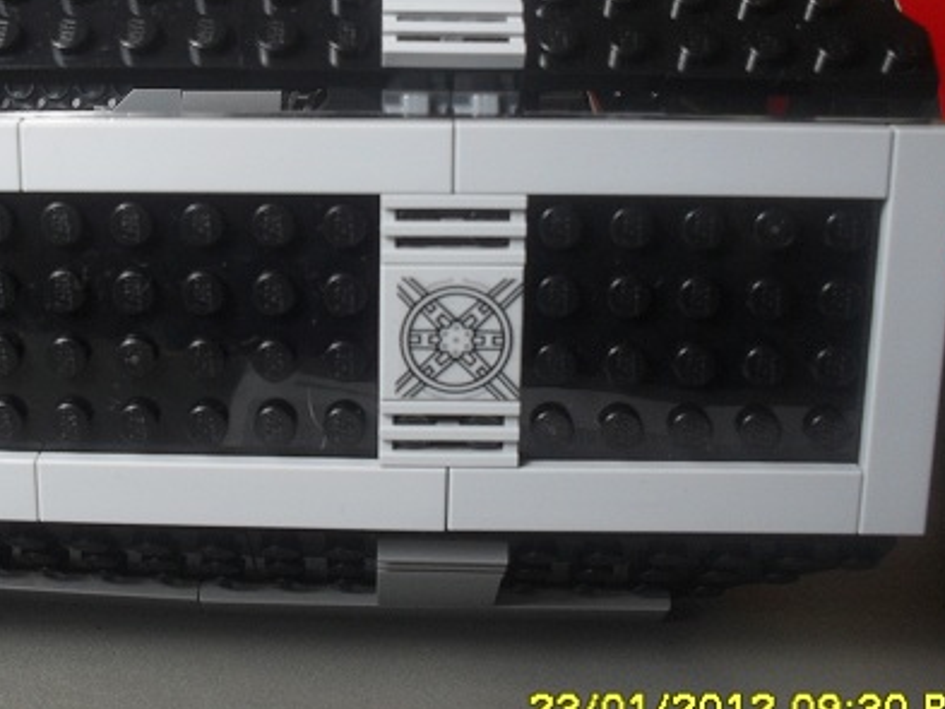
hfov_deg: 33.3
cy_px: 243
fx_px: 1557
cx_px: 284
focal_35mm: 57
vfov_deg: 25.6
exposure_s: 1/45
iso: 100
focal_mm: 6.3
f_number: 3.2
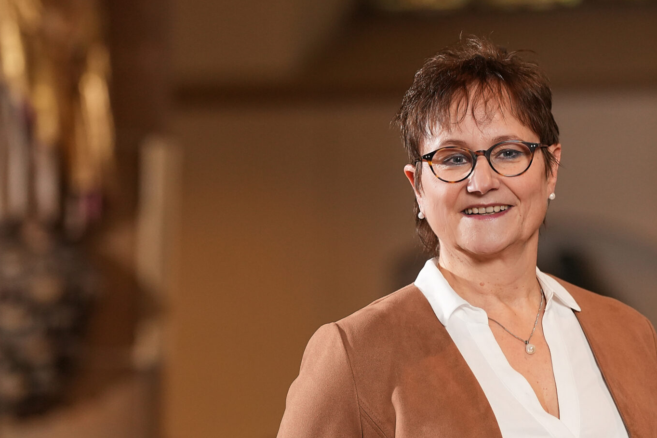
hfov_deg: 7.8
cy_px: 245
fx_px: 4800
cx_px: 522
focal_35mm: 263
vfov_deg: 5.2
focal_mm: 140
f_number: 3.2
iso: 1600
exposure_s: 1/200
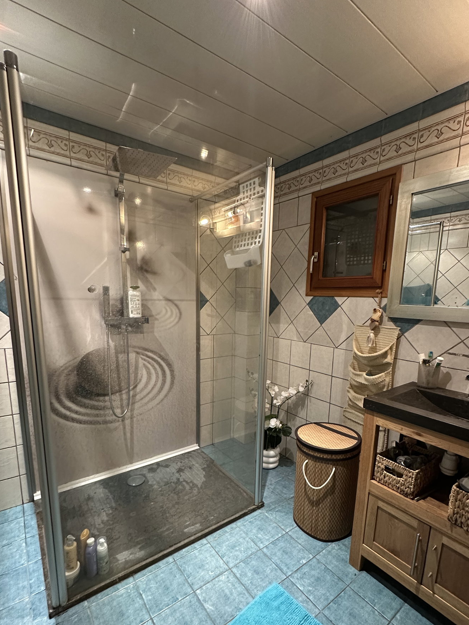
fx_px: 307
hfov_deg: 74.7
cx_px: 241
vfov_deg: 90.6
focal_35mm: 17
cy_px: 352
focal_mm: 2.22
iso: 500
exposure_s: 1/50
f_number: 2.2
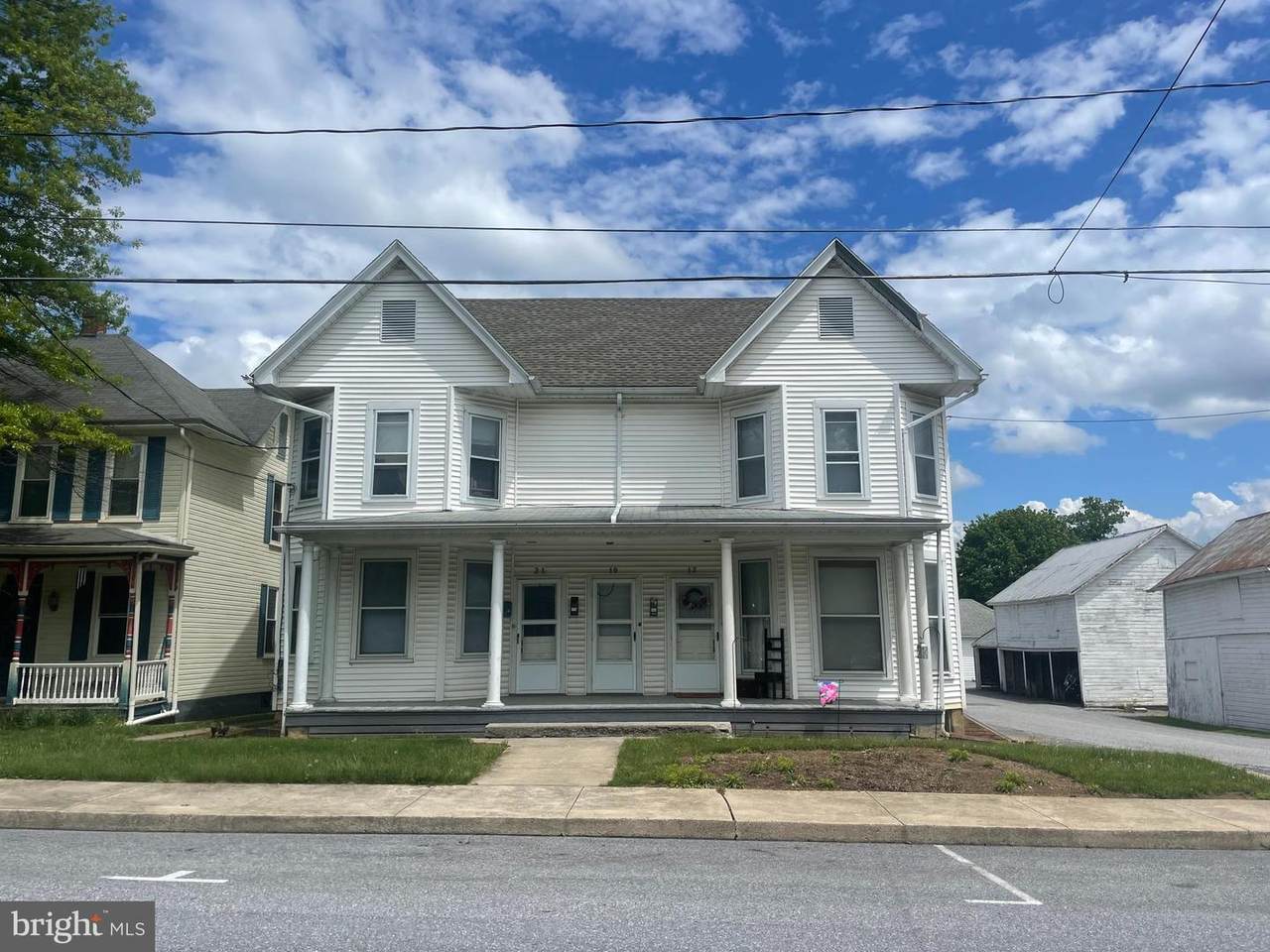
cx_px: 635
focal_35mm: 26
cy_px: 476
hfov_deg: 67.3
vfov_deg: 53.1
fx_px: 954
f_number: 1.6
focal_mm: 4.2
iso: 32
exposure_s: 1/7299
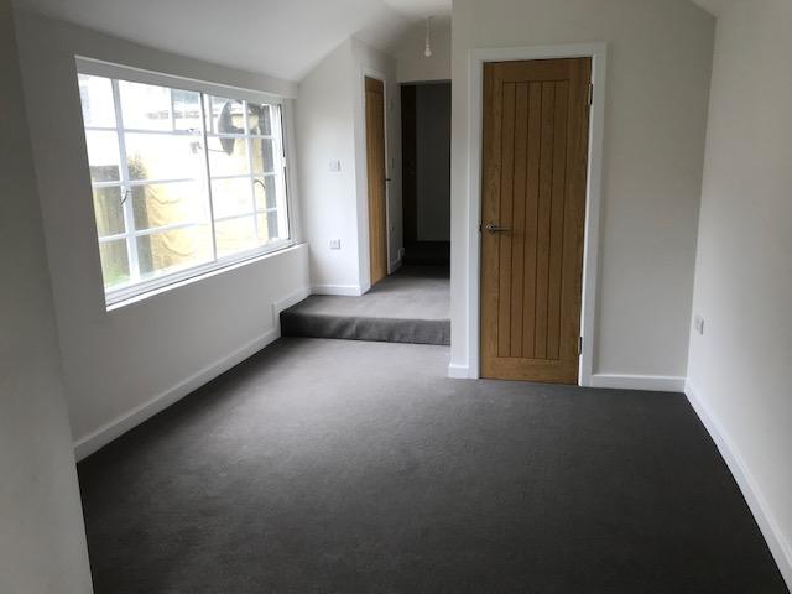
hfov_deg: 63.4
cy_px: 297
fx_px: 641
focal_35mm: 28
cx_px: 396
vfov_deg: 49.7
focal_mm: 3.99
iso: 32
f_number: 1.8
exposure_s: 1/100
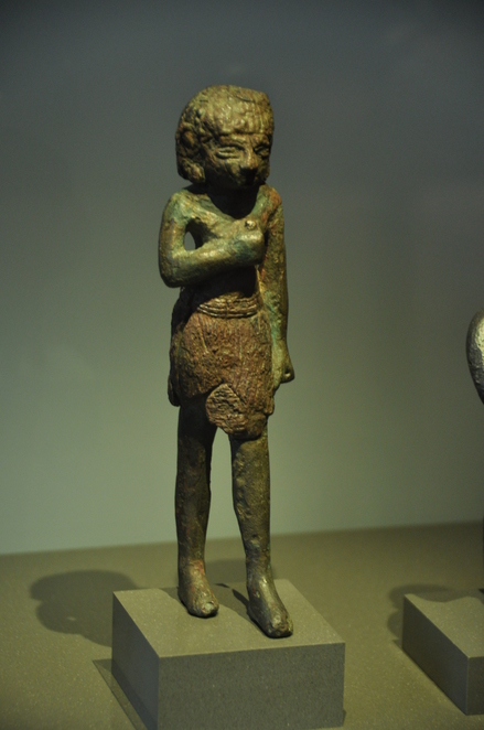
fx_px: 2732
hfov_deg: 10.1
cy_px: 365
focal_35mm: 135
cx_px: 242
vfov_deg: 15.2
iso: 800
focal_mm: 90
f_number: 5.3
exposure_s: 1/20
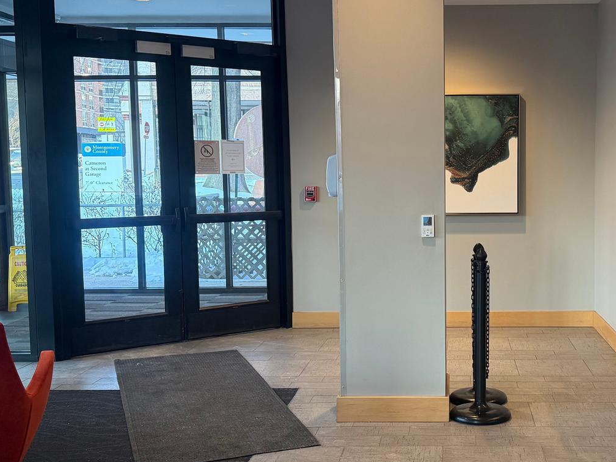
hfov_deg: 38.0
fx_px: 872
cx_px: 460
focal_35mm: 49
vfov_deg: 29.7
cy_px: 245
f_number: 1.78
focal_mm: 6.76
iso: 320
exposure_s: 1/120
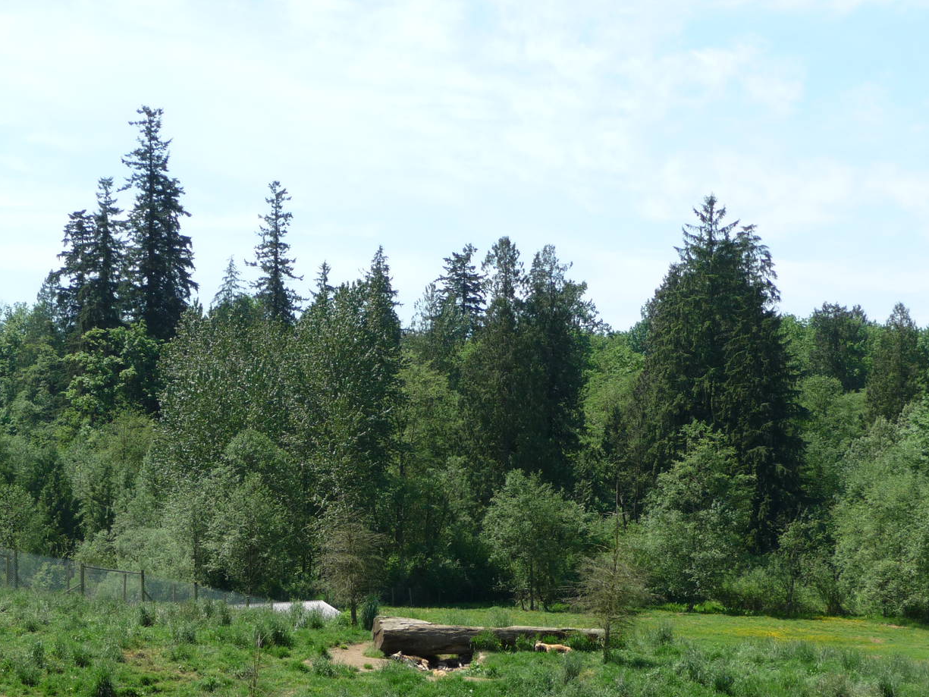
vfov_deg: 18.2
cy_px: 430
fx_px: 2174
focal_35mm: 81
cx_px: 361
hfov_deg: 24.1
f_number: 4.5
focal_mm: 10.5
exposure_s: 1/400
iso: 100
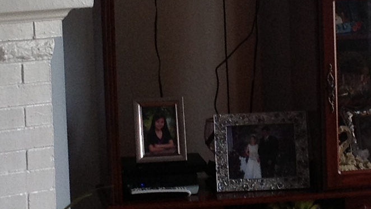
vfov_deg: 8.1
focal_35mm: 149
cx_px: 238
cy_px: 64
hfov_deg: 14.4
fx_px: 1466
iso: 64
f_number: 2.4
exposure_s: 1/60
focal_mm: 4.28
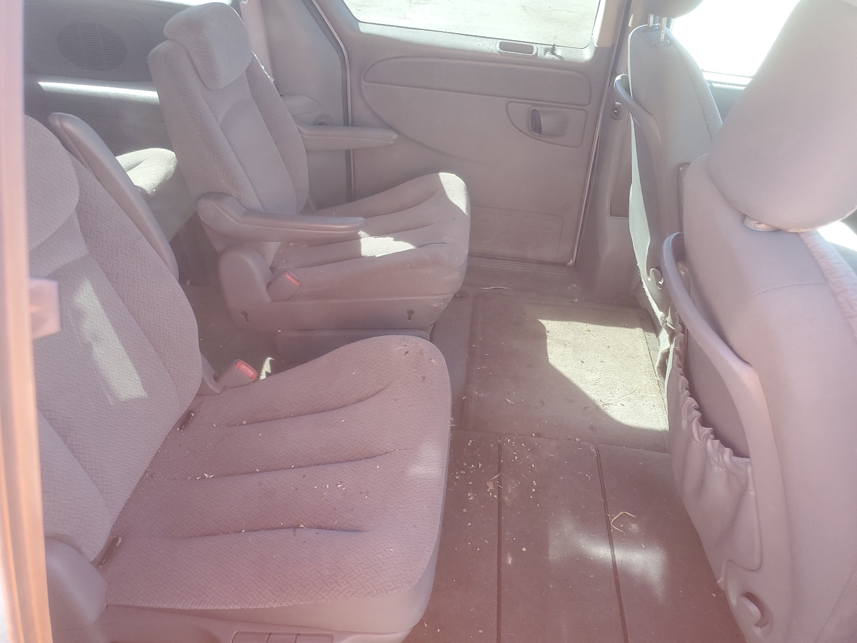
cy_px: 322
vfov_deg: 53.1
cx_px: 428
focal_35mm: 26
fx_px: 644
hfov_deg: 67.3
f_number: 1.5
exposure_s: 1/120
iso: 72
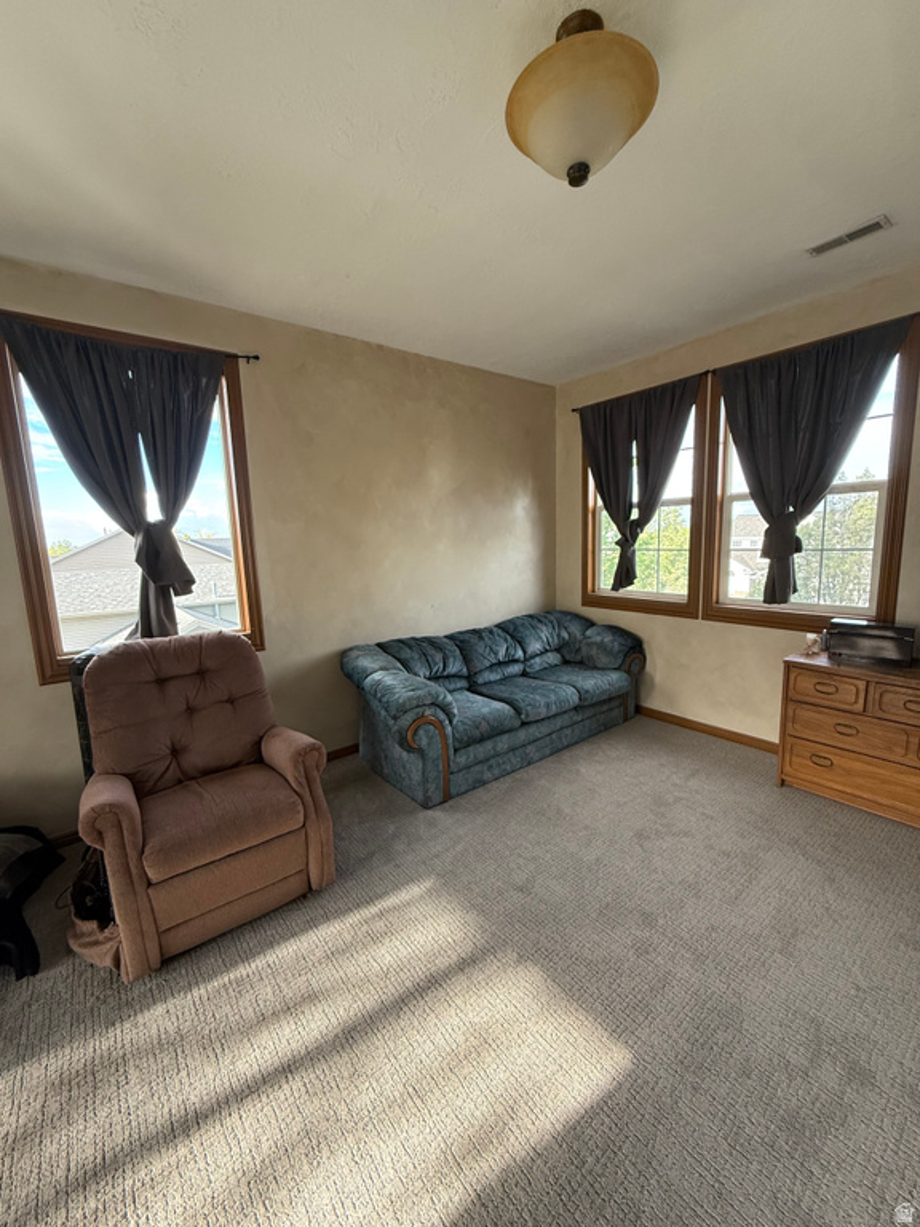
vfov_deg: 102.1
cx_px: 460
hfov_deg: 85.7
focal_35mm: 14
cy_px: 614
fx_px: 496
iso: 250
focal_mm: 2.22
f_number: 2.2
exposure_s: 1/99
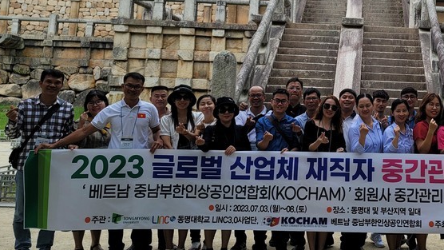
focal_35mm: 47
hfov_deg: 41.7
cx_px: 359
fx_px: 553
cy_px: 53
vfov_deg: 25.1
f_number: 1.8
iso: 20
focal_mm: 7
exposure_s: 1/526
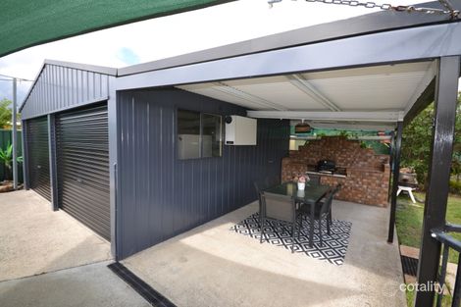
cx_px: 230
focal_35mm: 15
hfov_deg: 100.4
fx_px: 192
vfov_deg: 77.3
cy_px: 154
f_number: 5
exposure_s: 1/200
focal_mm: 10
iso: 100
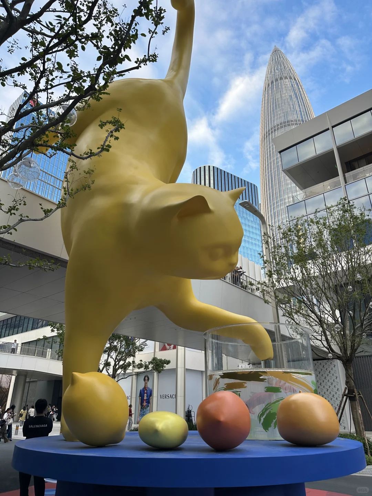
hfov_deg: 56.8
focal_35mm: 24
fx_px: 344
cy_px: 248
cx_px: 186
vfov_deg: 71.6
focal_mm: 6.86
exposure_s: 1/601
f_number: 1.78
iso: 80
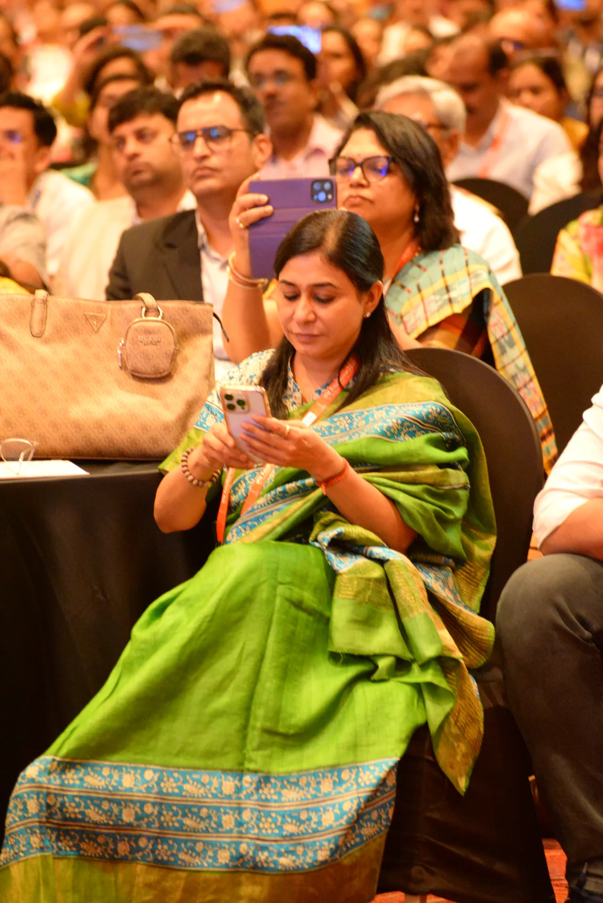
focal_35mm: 195
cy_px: 452
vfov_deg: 10.5
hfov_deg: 7.1
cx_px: 302
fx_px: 4894
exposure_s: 1/80
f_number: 5.6
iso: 6400
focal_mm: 195
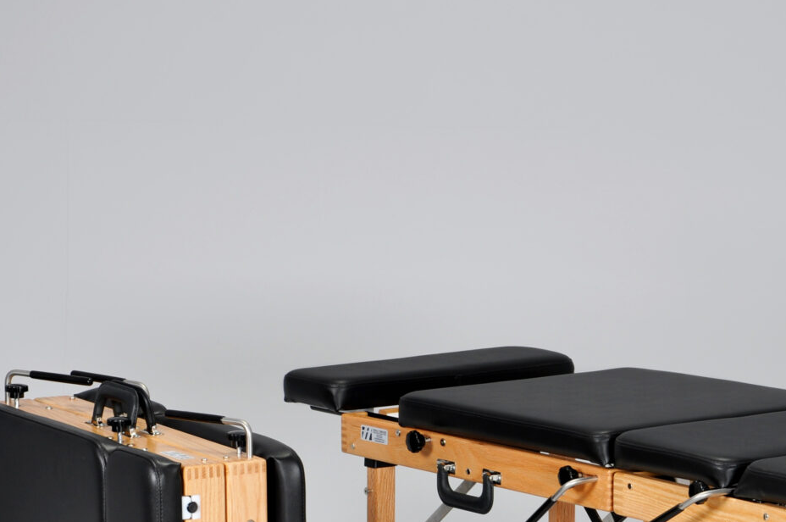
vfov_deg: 7.6
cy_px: 531
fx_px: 3924
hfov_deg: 11.4
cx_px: 636
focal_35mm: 180
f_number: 10
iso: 100
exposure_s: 1/60
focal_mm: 58
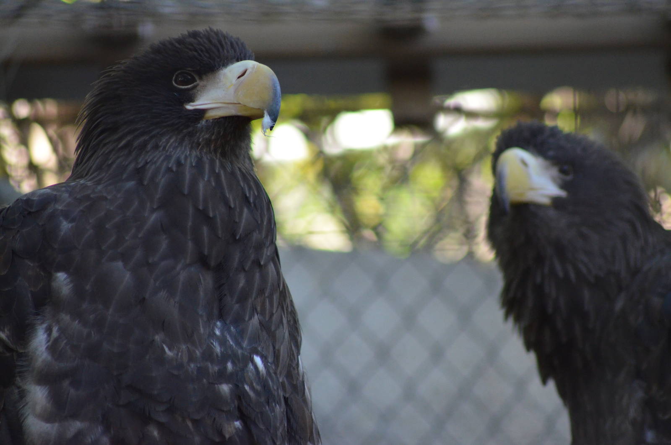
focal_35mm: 360
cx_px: 336
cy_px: 222
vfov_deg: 3.8
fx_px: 6697
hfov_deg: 5.7
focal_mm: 240
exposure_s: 1/500
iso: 2200
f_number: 5
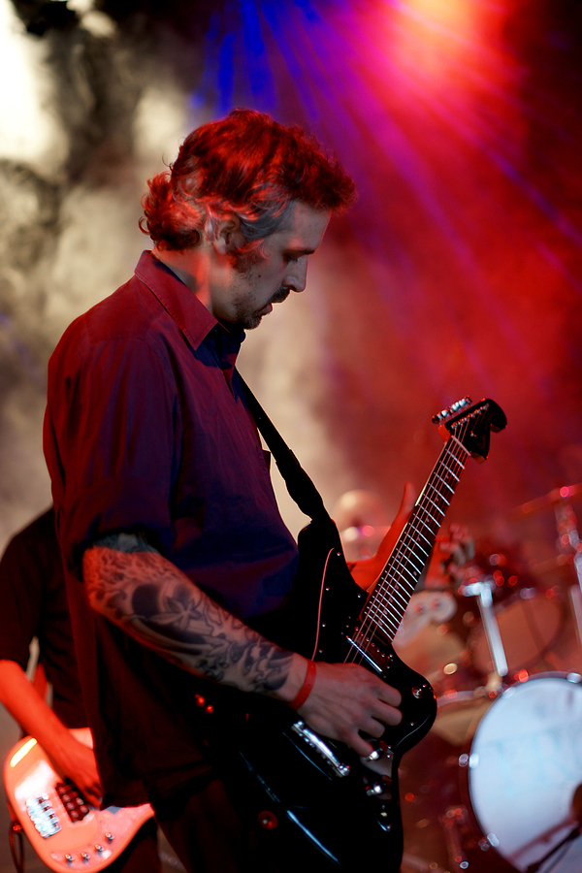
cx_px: 291
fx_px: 1819
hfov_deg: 18.2
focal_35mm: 75
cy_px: 436
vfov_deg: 27.0
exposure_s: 1/60
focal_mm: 50
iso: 200
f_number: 1.6
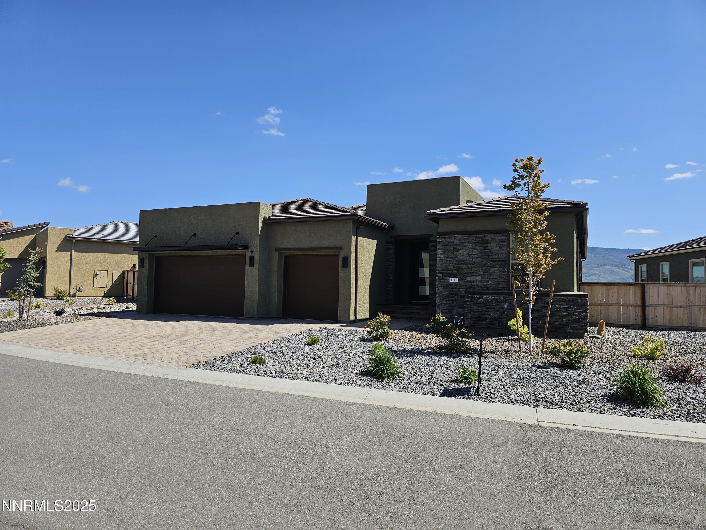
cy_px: 265
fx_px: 469
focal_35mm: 23
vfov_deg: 58.9
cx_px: 353
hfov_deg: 73.9
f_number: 1.7
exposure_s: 1/796
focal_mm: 6.3
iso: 10
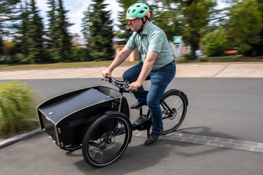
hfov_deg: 57.2
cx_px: 132
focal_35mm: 33
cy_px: 88
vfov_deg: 40.0
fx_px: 241
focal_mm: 22
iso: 100
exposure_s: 1/80
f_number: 13
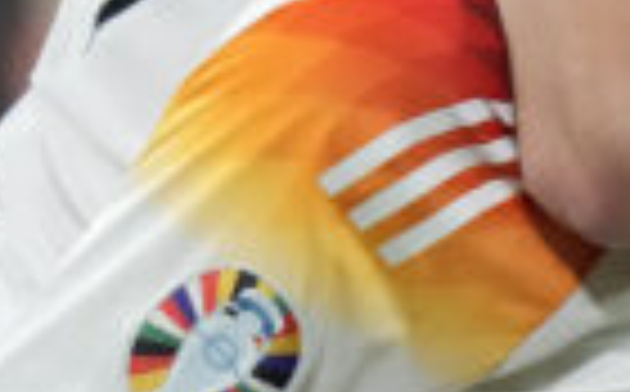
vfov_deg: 0.6
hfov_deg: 0.9
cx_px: 904
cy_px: 203
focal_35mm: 2243
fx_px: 38450
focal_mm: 400
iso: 4000
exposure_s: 1/3200
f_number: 2.8
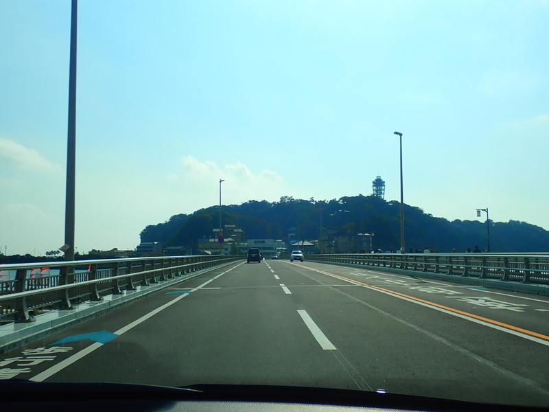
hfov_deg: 49.0
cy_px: 206
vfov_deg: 37.7
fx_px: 603
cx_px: 274
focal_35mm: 38
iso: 100
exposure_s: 1/320
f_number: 10
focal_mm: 6.86
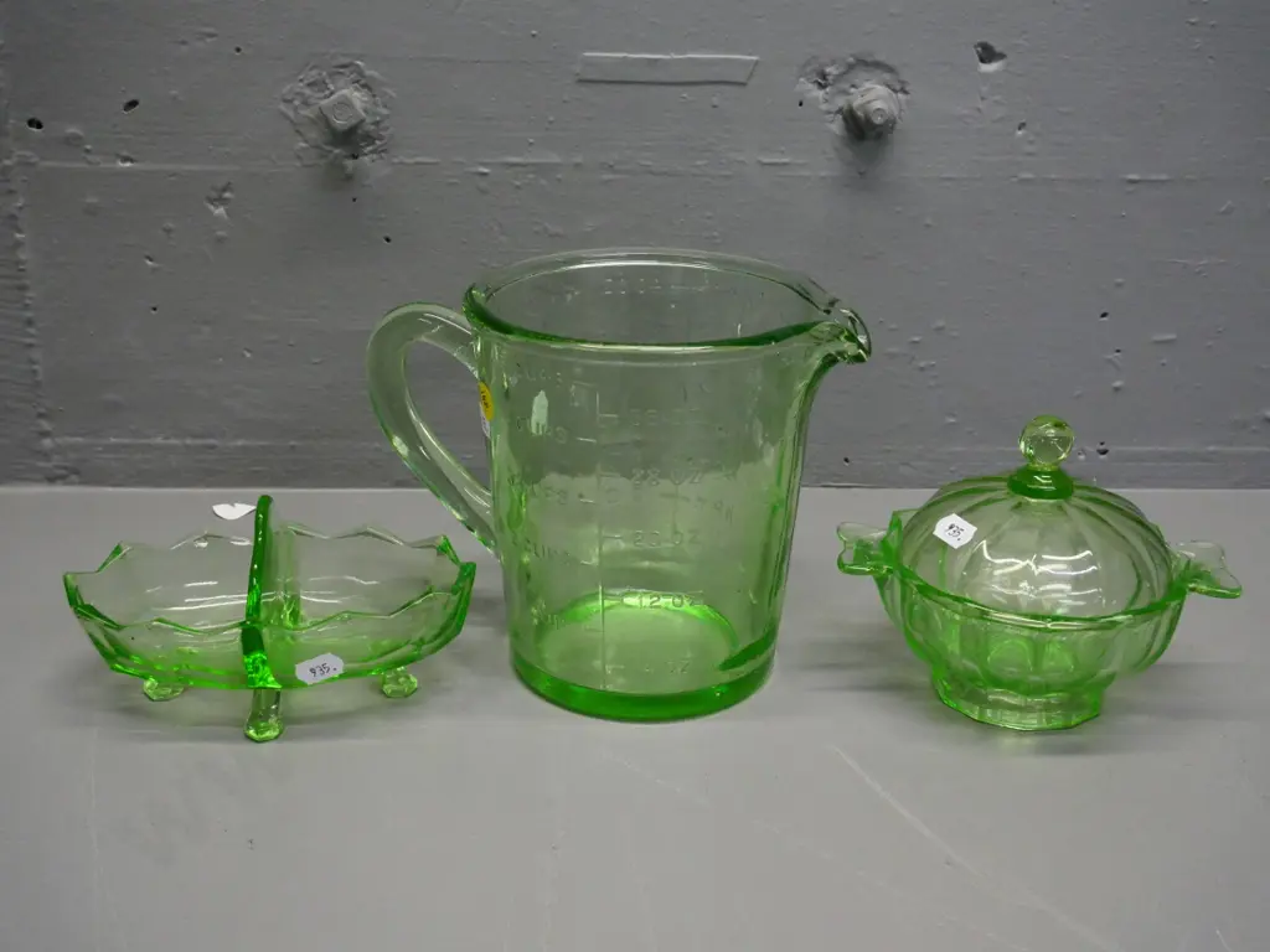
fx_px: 1468
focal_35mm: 40
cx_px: 635
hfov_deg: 46.8
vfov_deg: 36.0
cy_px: 476
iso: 3200
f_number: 6.3
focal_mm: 20
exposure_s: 1/160
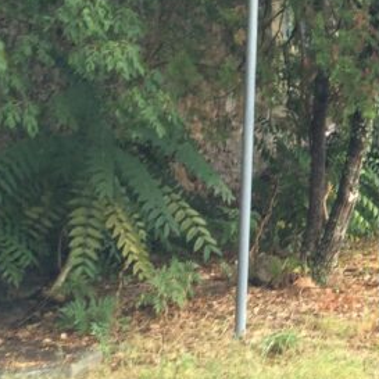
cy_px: 96
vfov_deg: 18.0
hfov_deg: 16.6
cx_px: 561
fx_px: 1189
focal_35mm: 96
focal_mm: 4.15
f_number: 2.2
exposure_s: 1/100
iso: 40
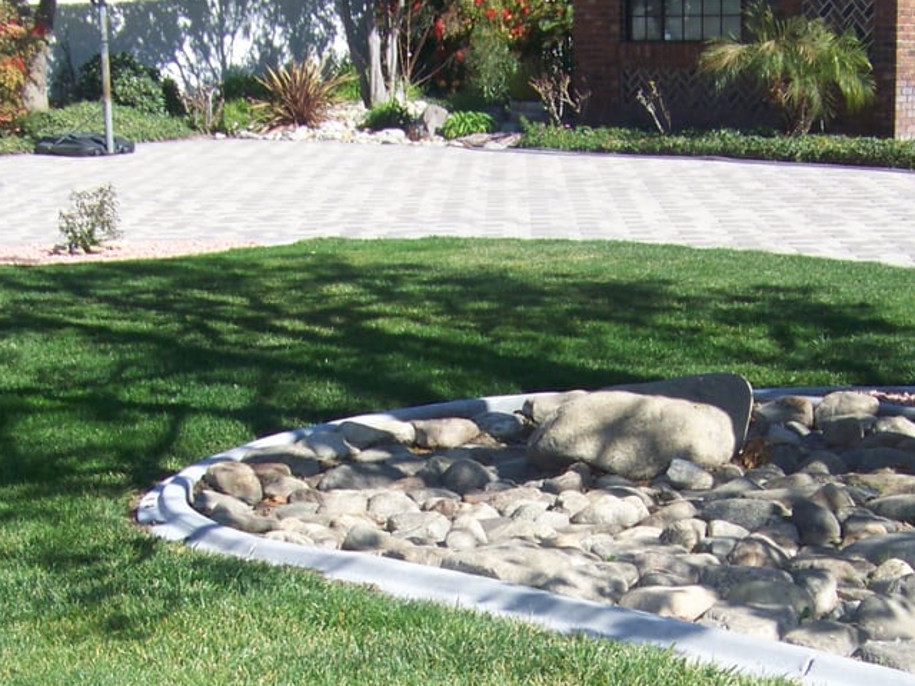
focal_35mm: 75
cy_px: 675
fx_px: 1982
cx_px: 537
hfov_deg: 26.0
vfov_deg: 19.1
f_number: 2.8
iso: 64
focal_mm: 5.85
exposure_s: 1/640
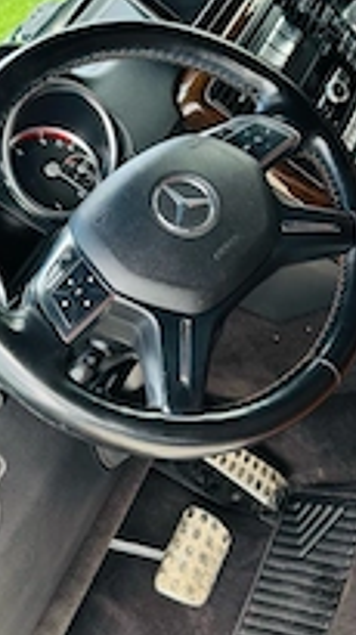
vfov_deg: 39.7
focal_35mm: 51
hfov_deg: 23.3
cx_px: 238
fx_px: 858
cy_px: 170
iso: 80
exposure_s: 1/121
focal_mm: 6.76
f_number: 1.78
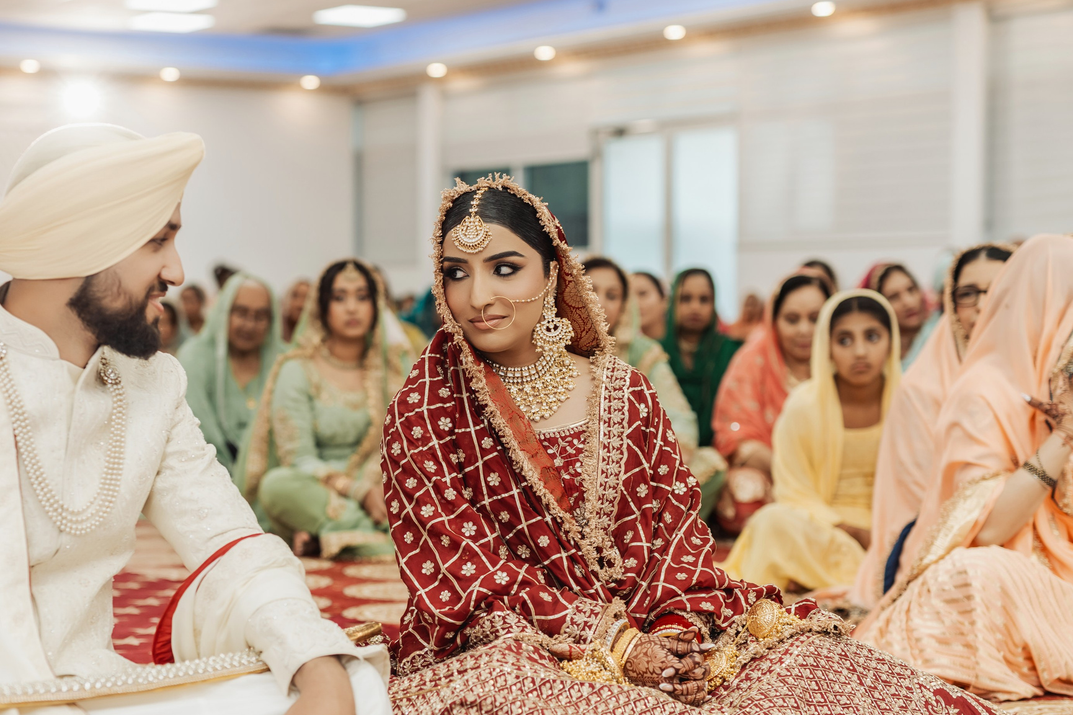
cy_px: 449
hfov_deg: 27.2
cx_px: 397
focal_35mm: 74
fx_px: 2205
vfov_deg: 18.4
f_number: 2
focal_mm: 50
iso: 200
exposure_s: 1/200
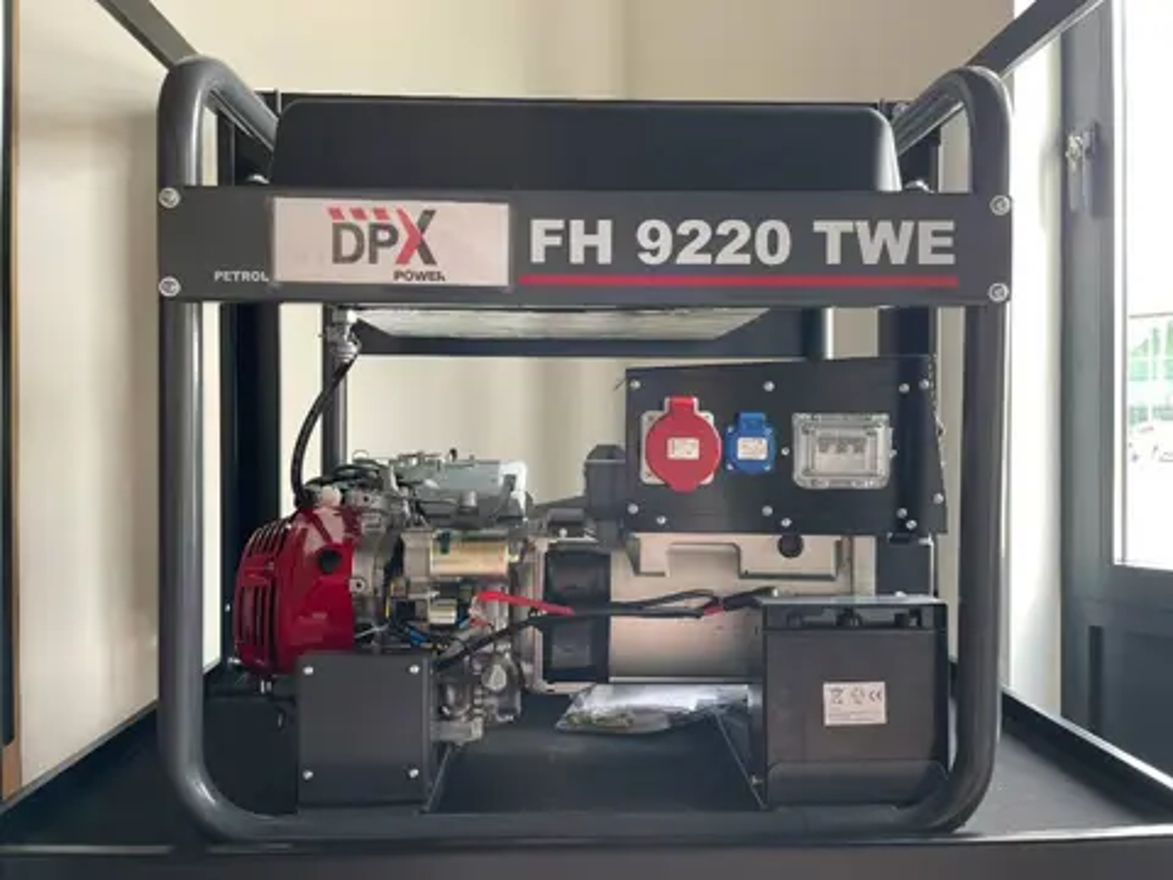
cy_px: 440
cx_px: 586
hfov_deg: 67.3
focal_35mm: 26
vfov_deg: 53.1
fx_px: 881
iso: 125
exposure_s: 1/86
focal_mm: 4.2
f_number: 1.6
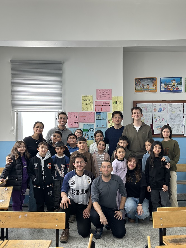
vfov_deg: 39.7
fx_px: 344
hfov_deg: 30.3
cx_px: 93
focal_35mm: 48
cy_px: 124
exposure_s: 1/100
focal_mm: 6.86
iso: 64
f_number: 1.78
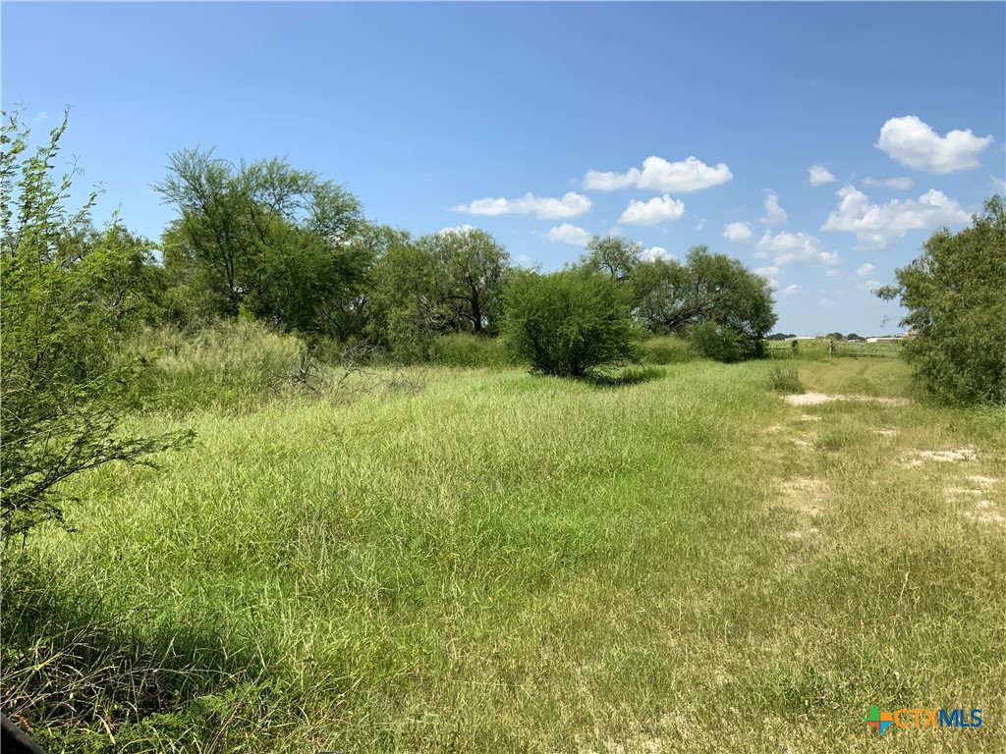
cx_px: 503
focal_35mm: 29
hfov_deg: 61.7
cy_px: 377
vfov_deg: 48.2
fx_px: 843
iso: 20
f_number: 1.8
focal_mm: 3
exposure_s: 1/2058
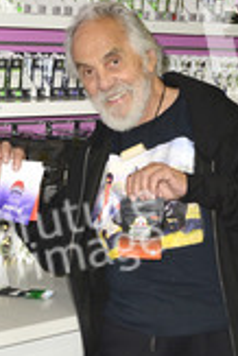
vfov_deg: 22.7
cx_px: 117
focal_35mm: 86
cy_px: 352
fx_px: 851
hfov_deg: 15.9
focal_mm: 35
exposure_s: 1/200
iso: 800
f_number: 6.3
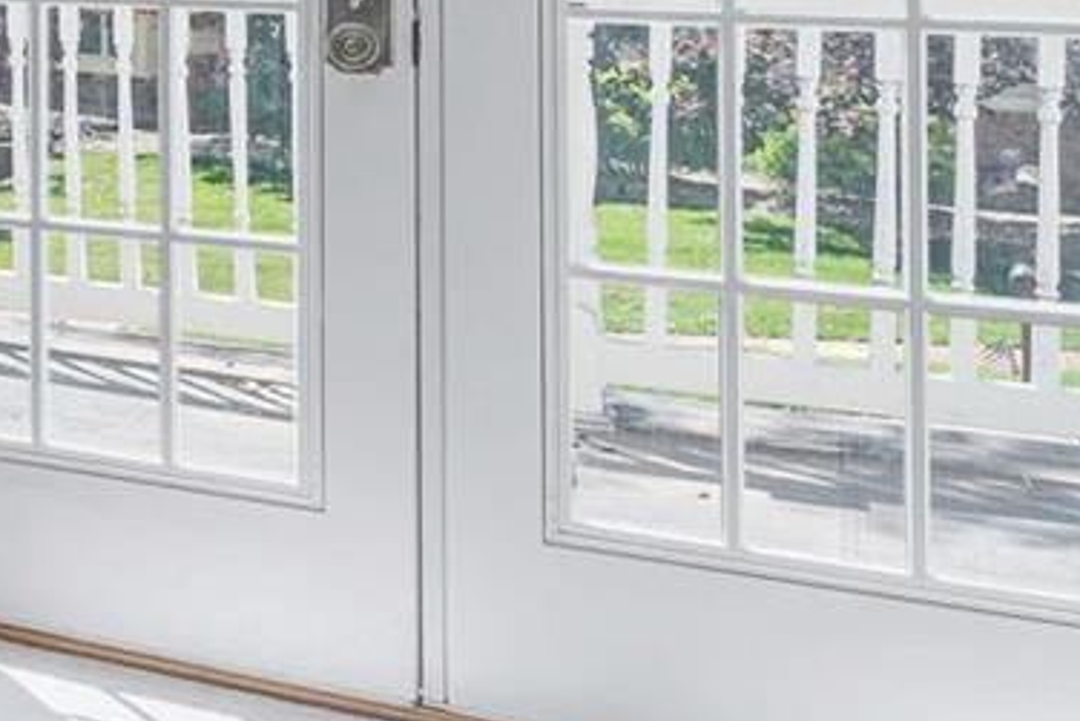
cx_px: -888
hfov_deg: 20.4
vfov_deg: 17.8
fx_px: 2041
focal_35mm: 68
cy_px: -385
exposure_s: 1/100
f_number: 6.3
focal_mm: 16
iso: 400
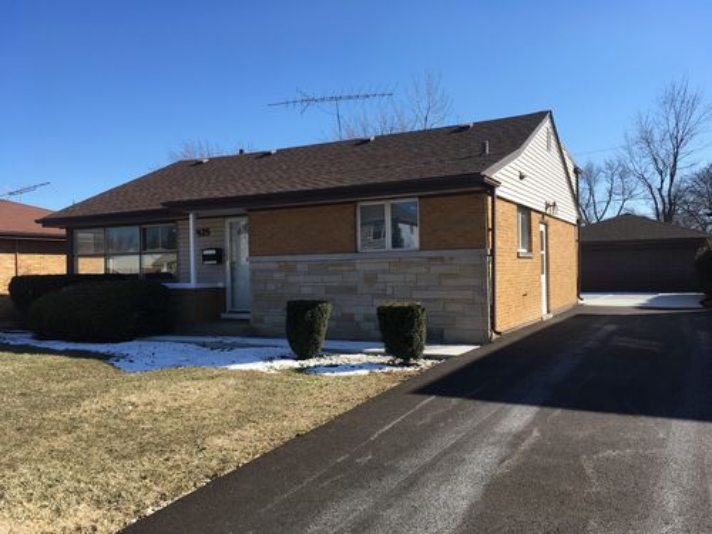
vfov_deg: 48.2
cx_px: 356
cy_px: 267
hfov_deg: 61.7
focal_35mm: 29
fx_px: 596
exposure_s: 1/962
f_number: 2.2
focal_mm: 4.15
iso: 25
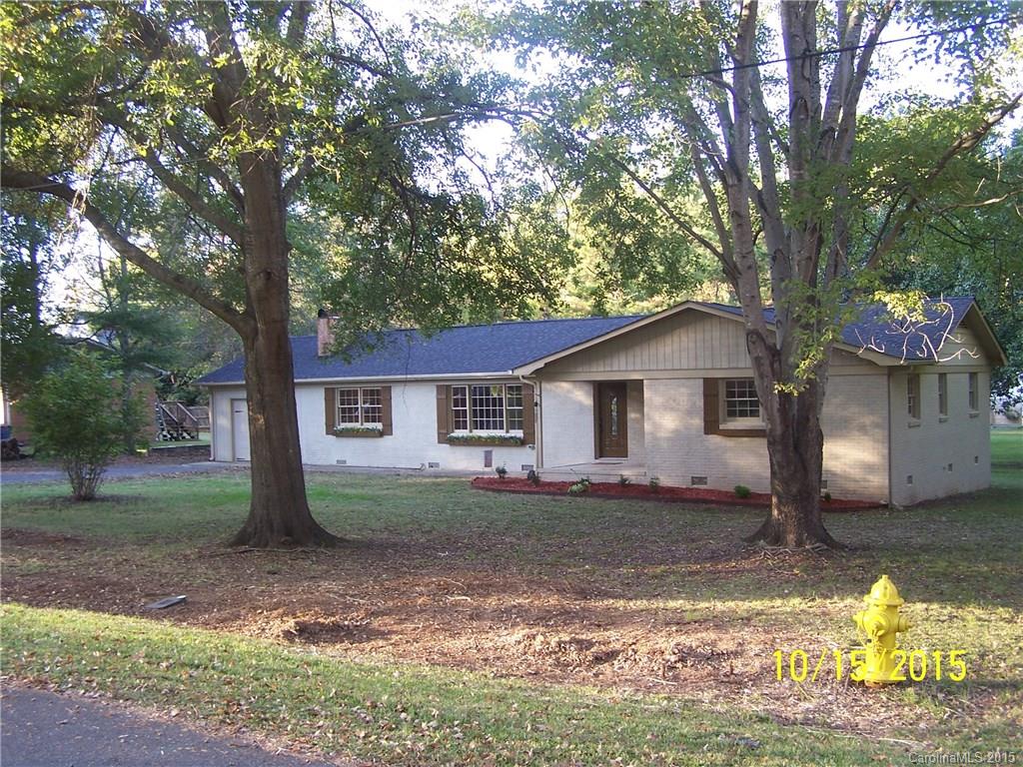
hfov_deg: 49.0
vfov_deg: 37.7
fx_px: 1123
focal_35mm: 38
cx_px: 512
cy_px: 384
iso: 80
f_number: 2.8
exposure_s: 1/30
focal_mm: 6.3
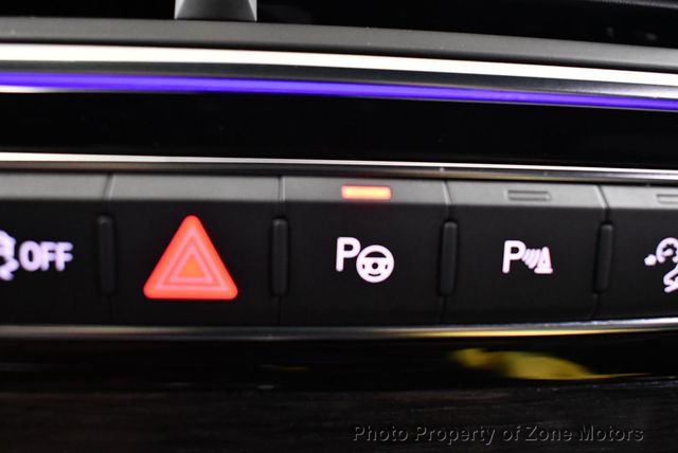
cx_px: 339
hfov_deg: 53.1
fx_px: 679
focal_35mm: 36
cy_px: 226
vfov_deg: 36.9
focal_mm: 18
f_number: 3.5
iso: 3200
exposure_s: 1/80
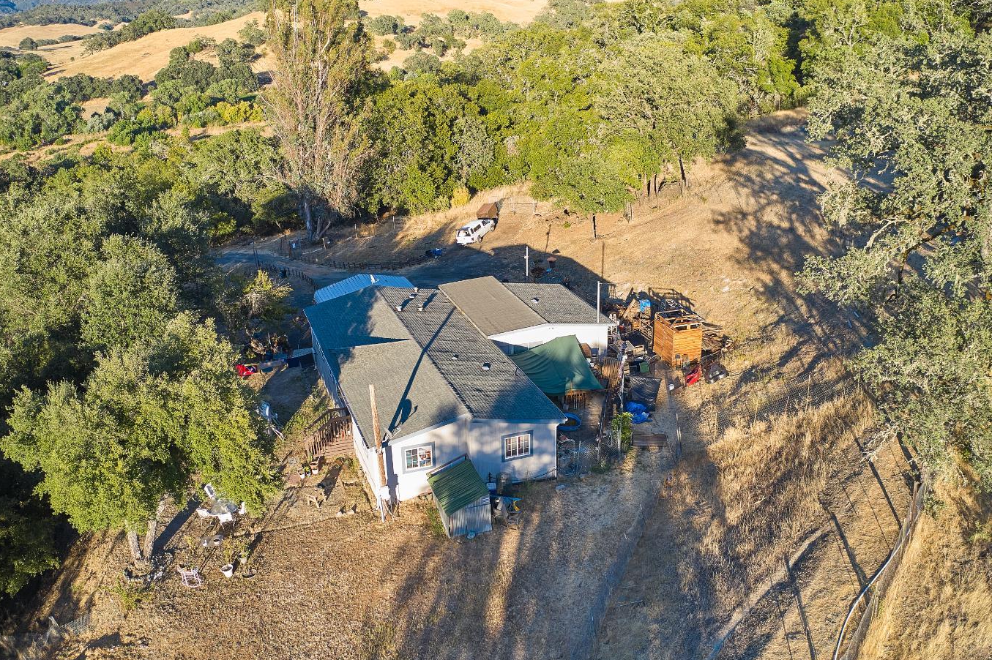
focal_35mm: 31
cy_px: 328
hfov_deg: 60.3
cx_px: 522
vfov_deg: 42.3
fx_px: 854
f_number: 2.8
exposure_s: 1/120
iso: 400
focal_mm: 10.26
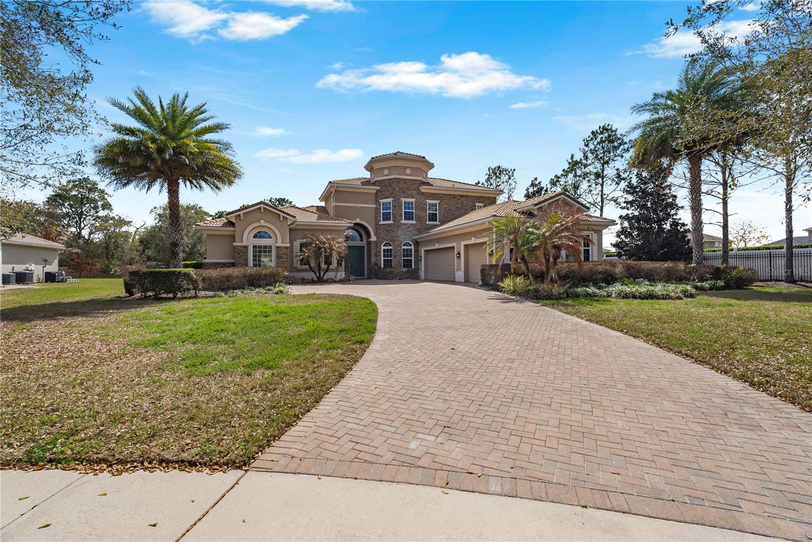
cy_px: 271
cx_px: 406
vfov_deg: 73.8
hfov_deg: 96.7
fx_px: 361
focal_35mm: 16
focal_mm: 16
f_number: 9
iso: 80
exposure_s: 1/1250
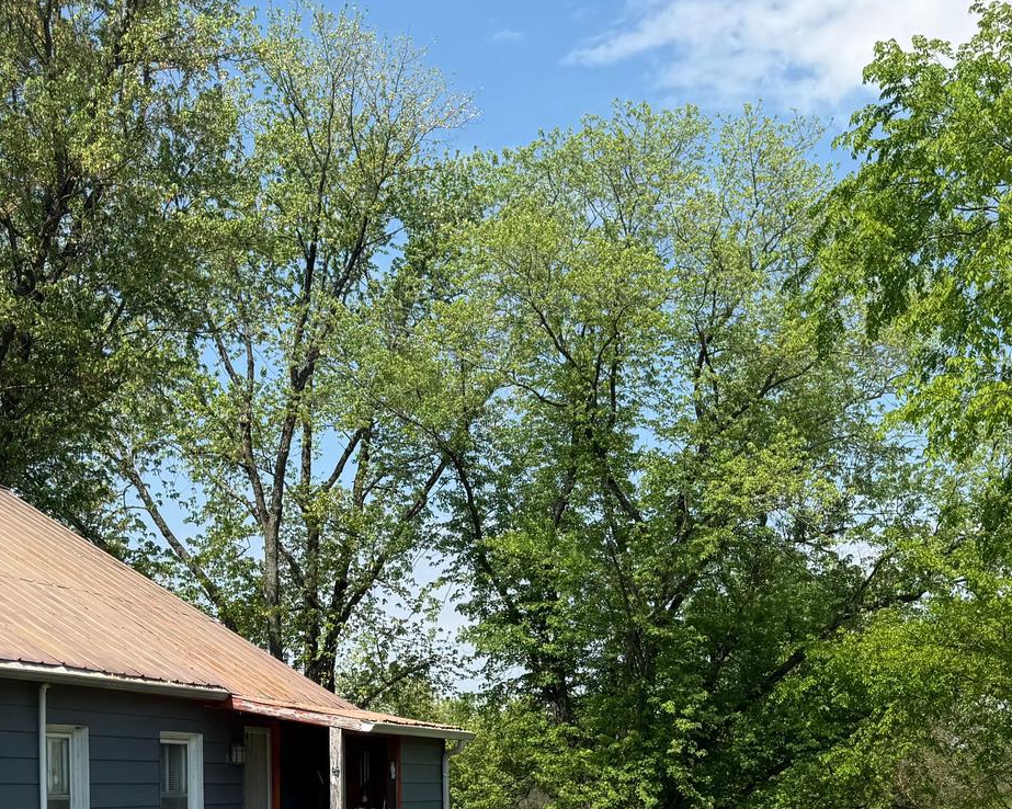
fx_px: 1557
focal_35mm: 52
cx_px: 644
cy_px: 834
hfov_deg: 35.8
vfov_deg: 27.3
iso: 80
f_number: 1.78
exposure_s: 1/3425
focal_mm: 6.76
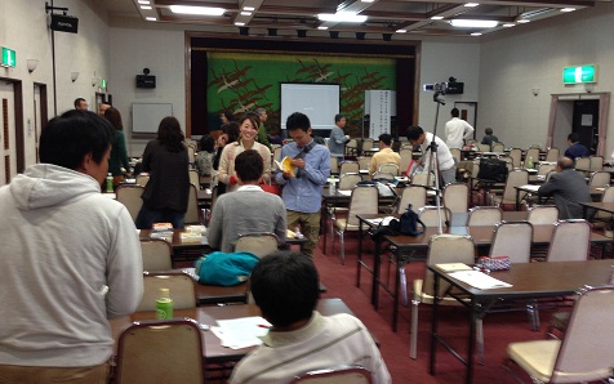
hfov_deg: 54.0
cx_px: 308
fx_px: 603
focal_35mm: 36
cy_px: 170
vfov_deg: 35.3
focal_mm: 4.12
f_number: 2.4
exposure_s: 1/20
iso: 80
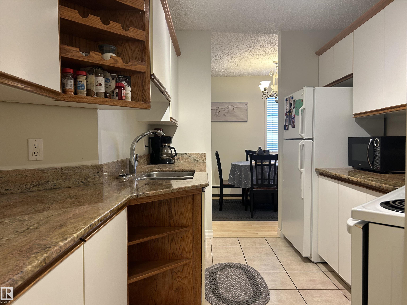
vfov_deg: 53.1
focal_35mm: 26
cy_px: 152
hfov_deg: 67.3
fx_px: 306
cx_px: 204
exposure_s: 1/60
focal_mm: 5.7
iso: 100
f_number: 1.5
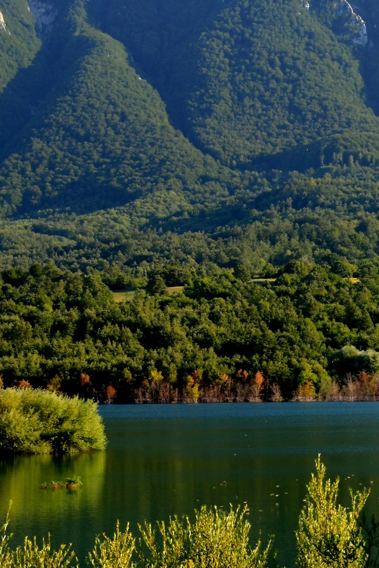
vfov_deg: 17.2
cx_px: 345
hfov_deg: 11.4
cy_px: 282
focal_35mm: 119
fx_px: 1882
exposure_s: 1/60
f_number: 11
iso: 100
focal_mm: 35
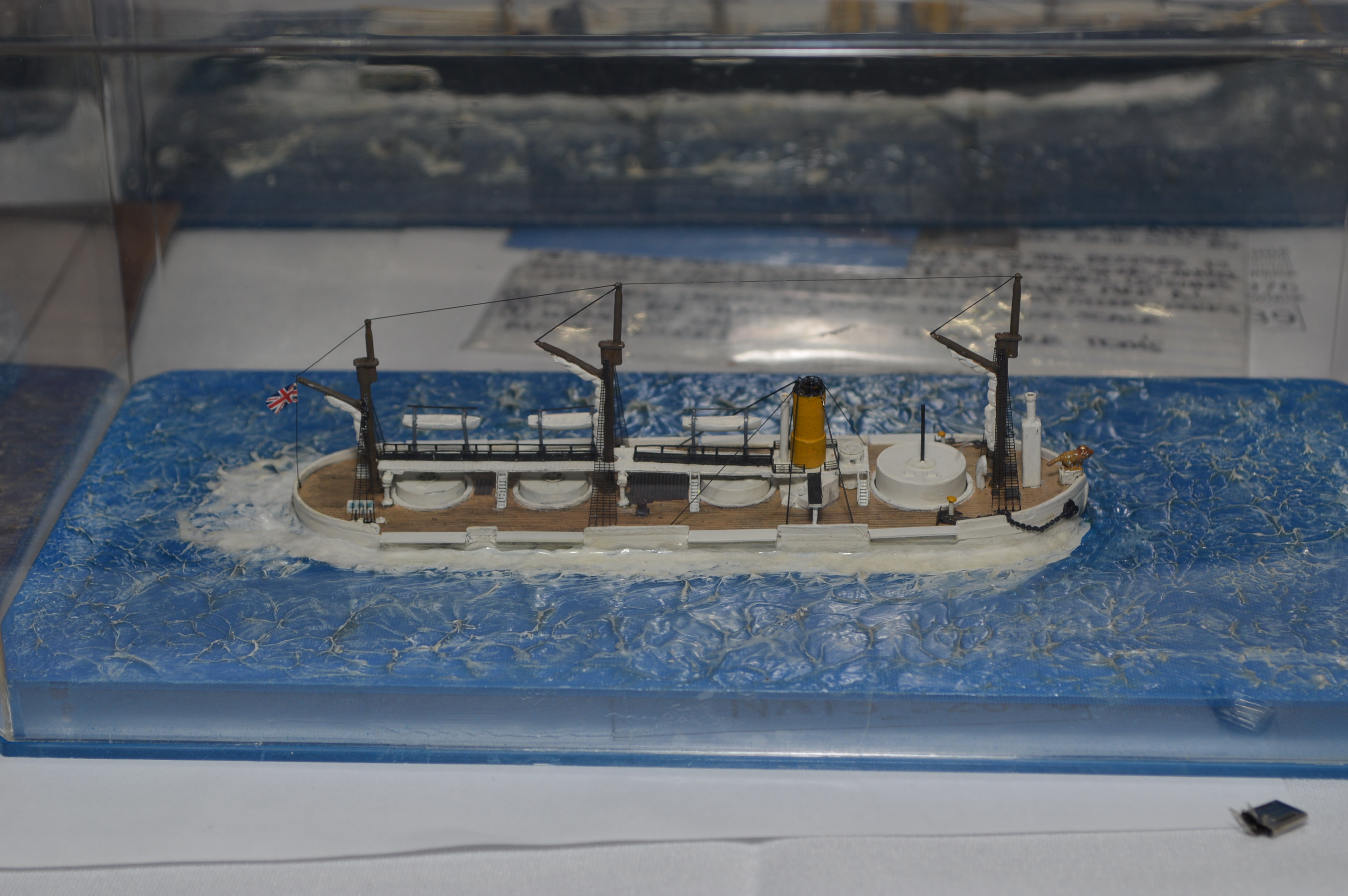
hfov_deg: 29.3
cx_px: 674
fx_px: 2581
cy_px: 448
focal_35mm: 69
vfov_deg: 19.7
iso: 100
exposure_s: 1/60
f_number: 8
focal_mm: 46
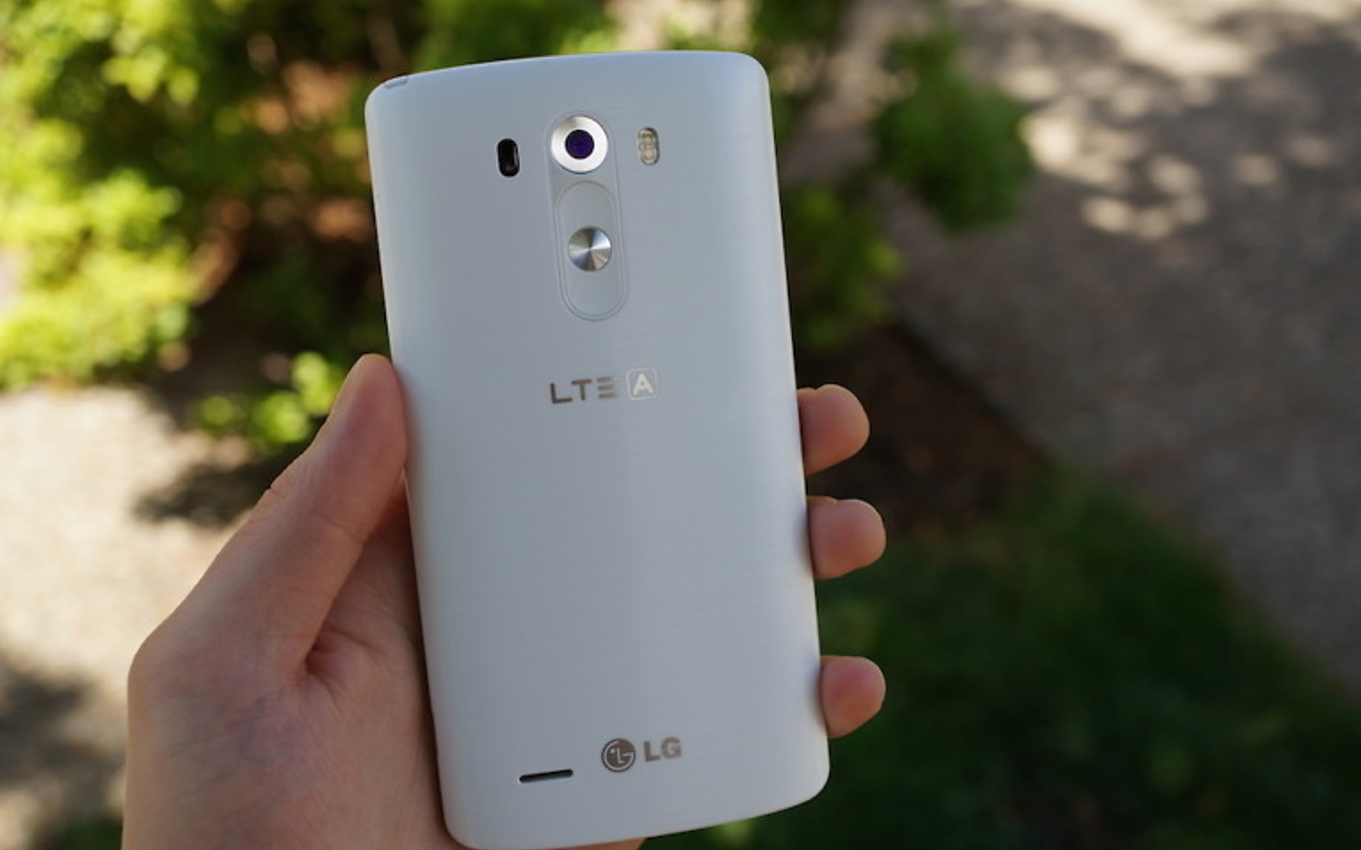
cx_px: 681
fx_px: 1706
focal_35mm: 46
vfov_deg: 28.0
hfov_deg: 43.5
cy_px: 430
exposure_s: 1/250
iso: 100
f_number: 5
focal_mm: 30
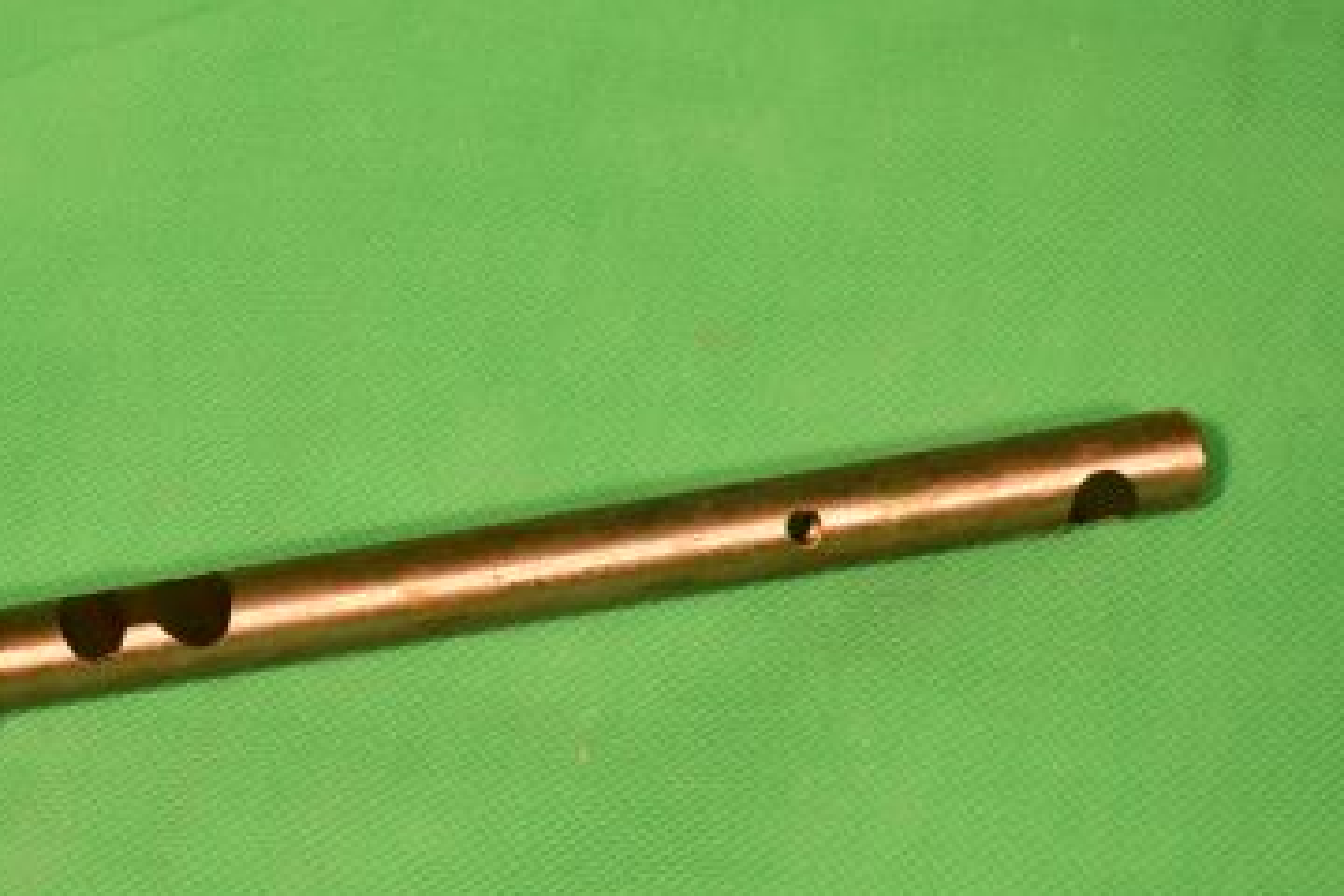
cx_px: 441
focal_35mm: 90
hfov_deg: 22.5
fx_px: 3360
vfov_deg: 15.2
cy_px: 497
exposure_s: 1/60
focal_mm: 36
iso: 720
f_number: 14
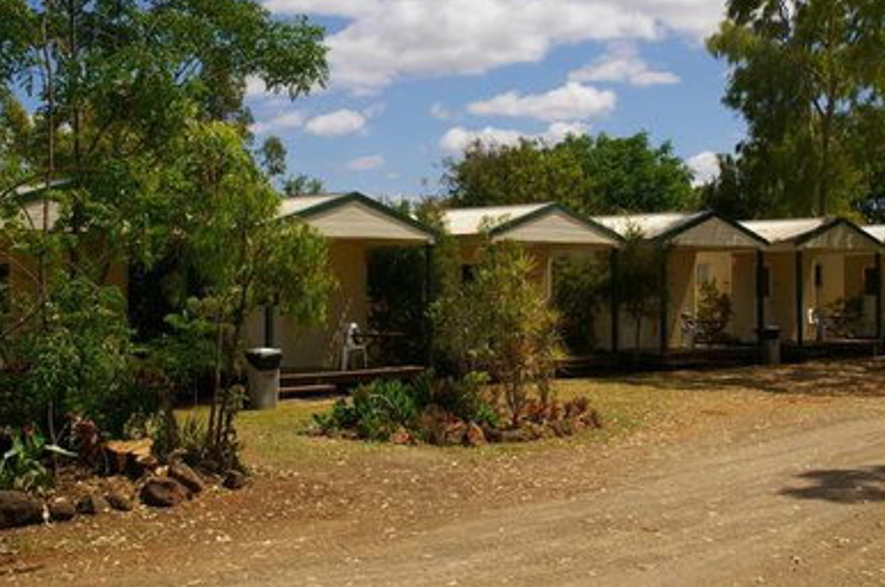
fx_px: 1374
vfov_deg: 24.1
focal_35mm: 56
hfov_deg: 35.7
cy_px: 263
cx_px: 461
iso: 200
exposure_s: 1/250
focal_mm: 30
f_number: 11
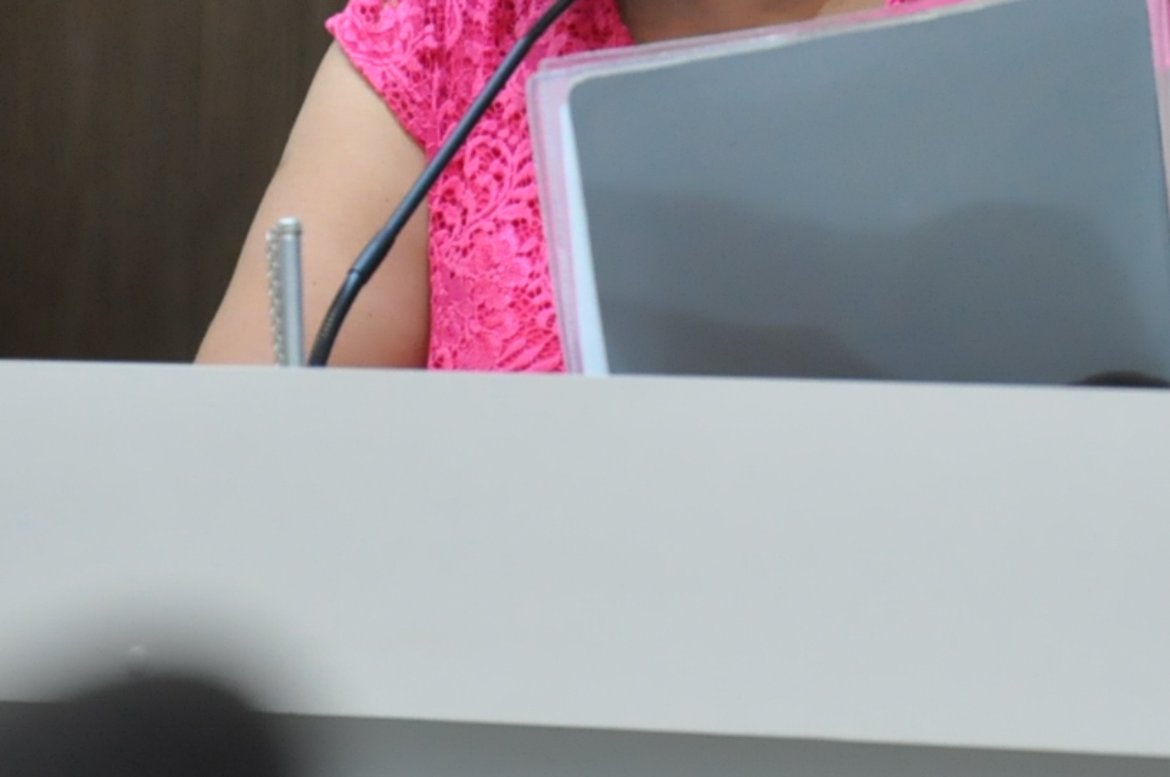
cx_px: 686
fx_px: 13446
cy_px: -174
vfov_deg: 3.3
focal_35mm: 414
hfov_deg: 5.0
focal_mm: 105
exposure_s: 1/100
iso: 2000
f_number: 5.6
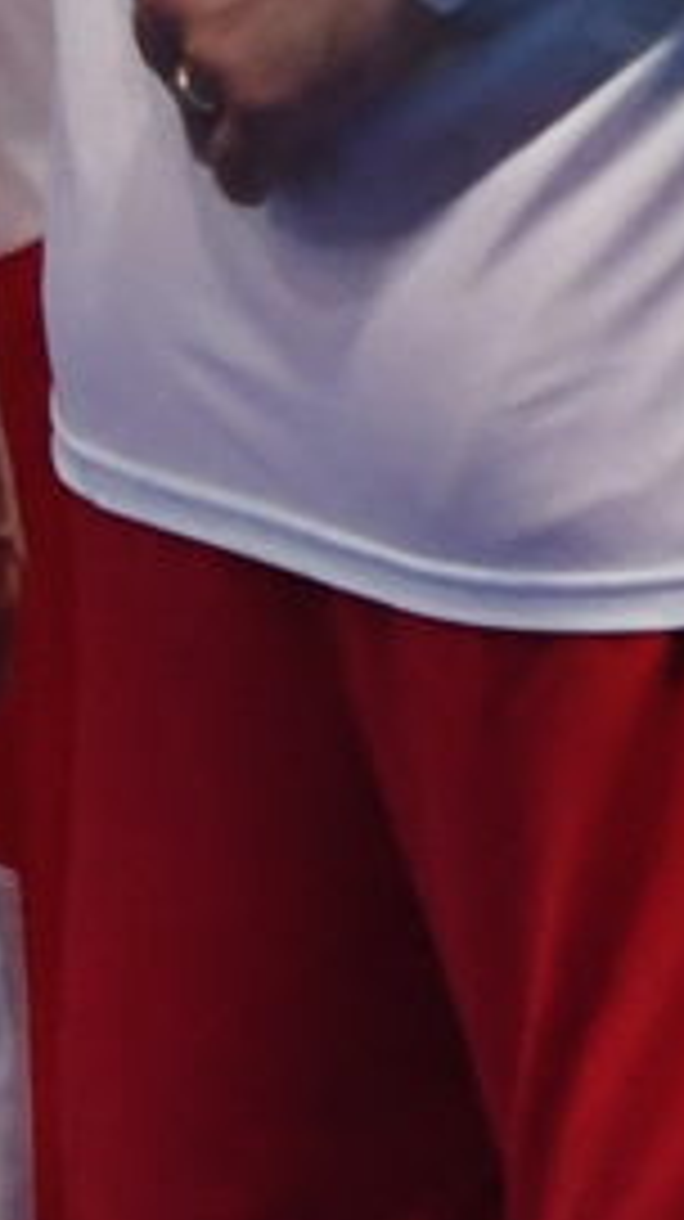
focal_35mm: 1039
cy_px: -808
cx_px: 3362
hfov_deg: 1.2
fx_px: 33574
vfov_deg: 2.1
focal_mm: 70
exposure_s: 1/400
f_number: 3.2
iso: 1600
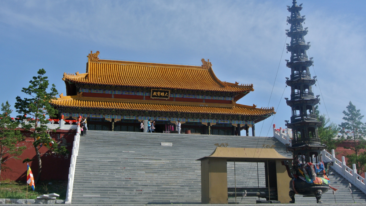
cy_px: 92
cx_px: 179
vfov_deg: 27.7
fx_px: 417
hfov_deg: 47.4
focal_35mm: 43
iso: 100
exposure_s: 1/800
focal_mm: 15.1
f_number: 5
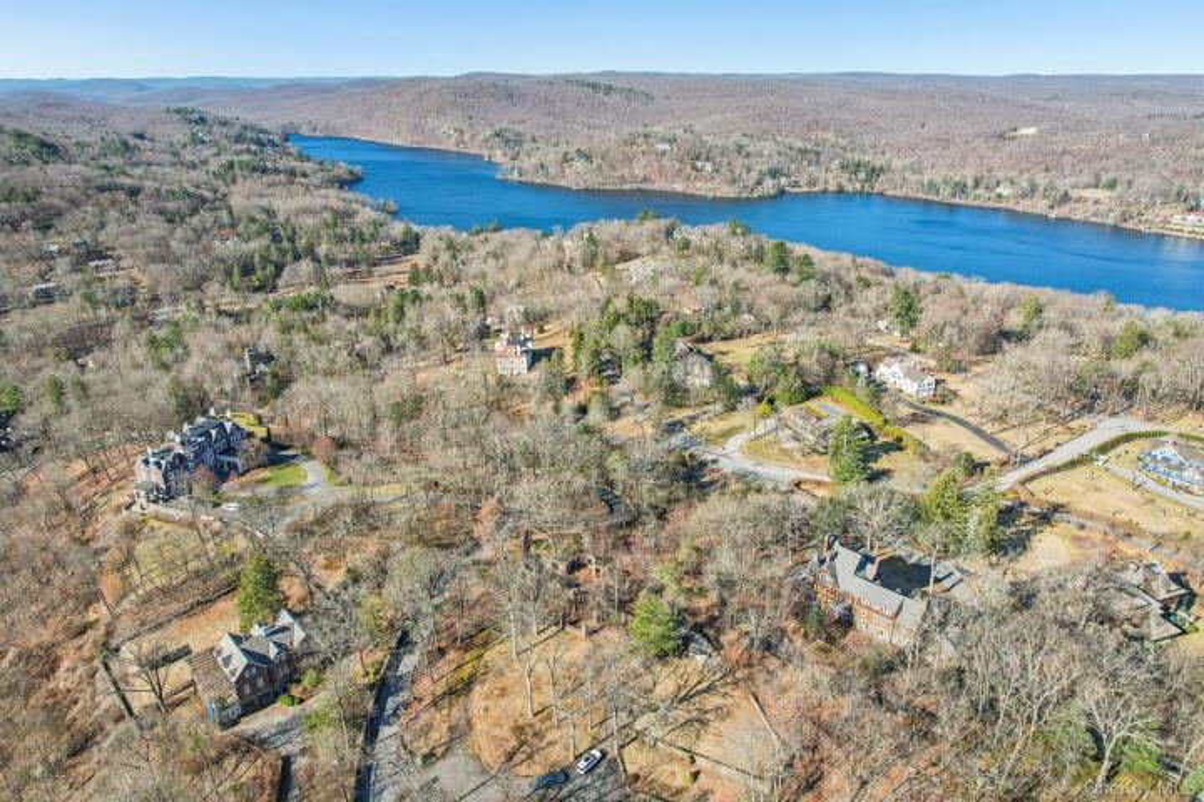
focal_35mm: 22
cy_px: 401
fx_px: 736
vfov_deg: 57.2
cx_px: 602
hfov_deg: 78.6
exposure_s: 1/1500
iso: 150
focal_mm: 8.4
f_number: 2.8
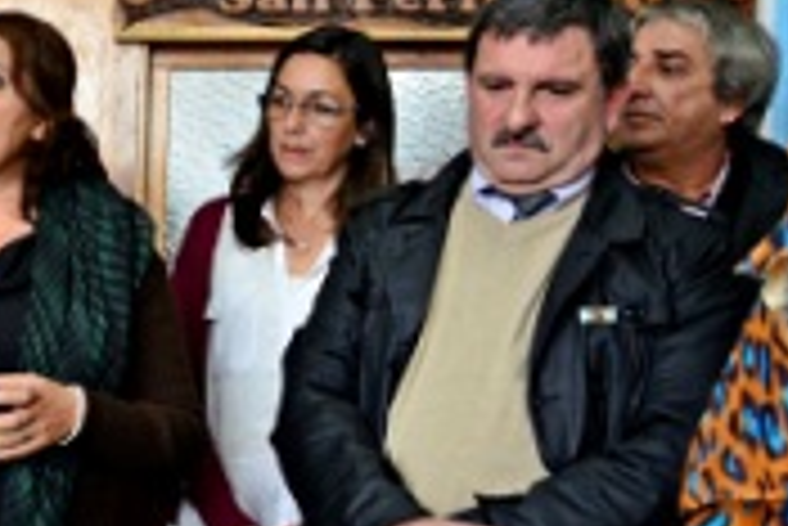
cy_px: 312
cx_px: -212
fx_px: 1512
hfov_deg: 25.5
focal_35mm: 69
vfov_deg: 19.8
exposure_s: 1/160
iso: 1250
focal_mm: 18
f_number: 3.5
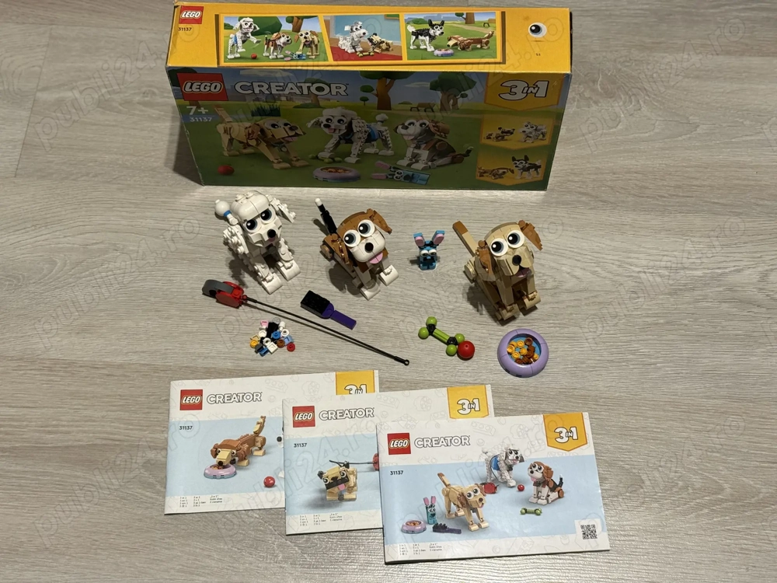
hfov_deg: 39.7
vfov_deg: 30.3
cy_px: 292
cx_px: 388
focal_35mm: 48
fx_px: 1077
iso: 200
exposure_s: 1/33
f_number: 1.78
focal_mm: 6.76
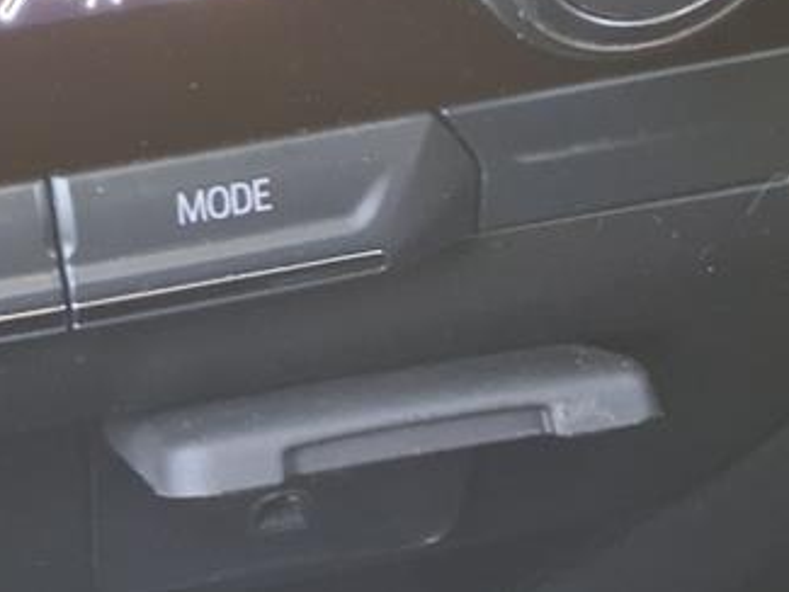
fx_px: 1938
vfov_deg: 17.4
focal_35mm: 85
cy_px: 238
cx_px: 12
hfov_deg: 22.2
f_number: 1.9
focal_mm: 3.58
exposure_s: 1/20
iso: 500
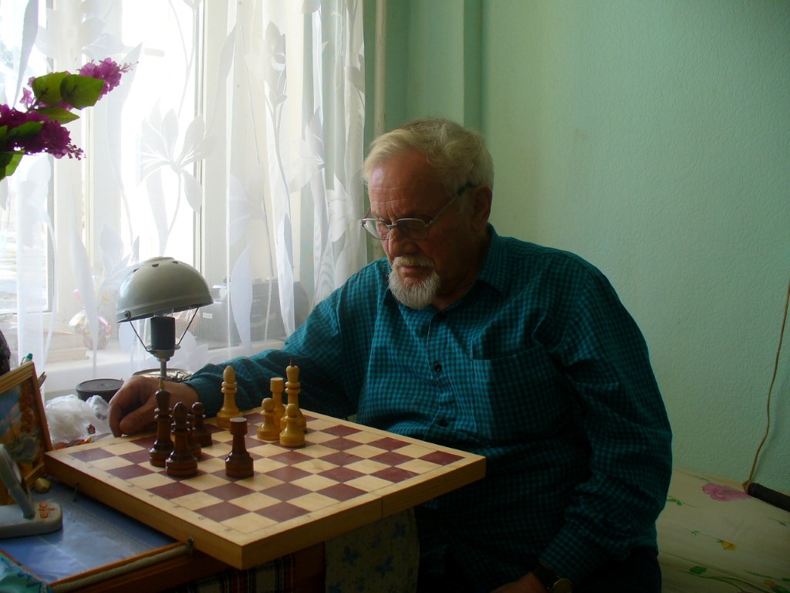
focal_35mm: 37
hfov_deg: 50.1
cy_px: 296
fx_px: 844
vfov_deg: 38.7
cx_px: 395
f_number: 2.8
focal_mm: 6.1
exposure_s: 1/80
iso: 64
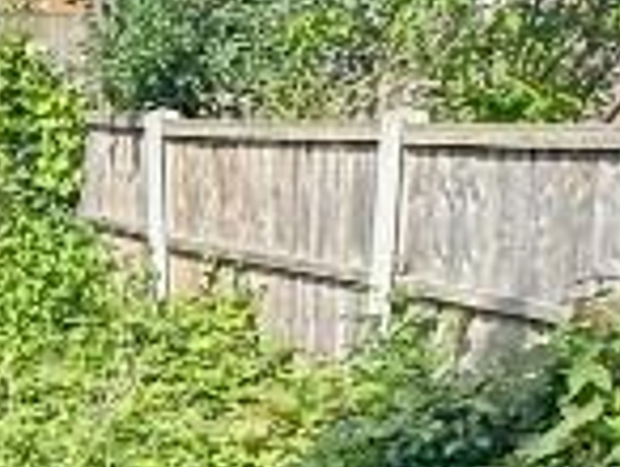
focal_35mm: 98
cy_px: 352
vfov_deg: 15.1
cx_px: -679
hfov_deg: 15.3
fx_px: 1758
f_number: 2.2
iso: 50
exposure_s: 1/812
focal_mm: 2.22
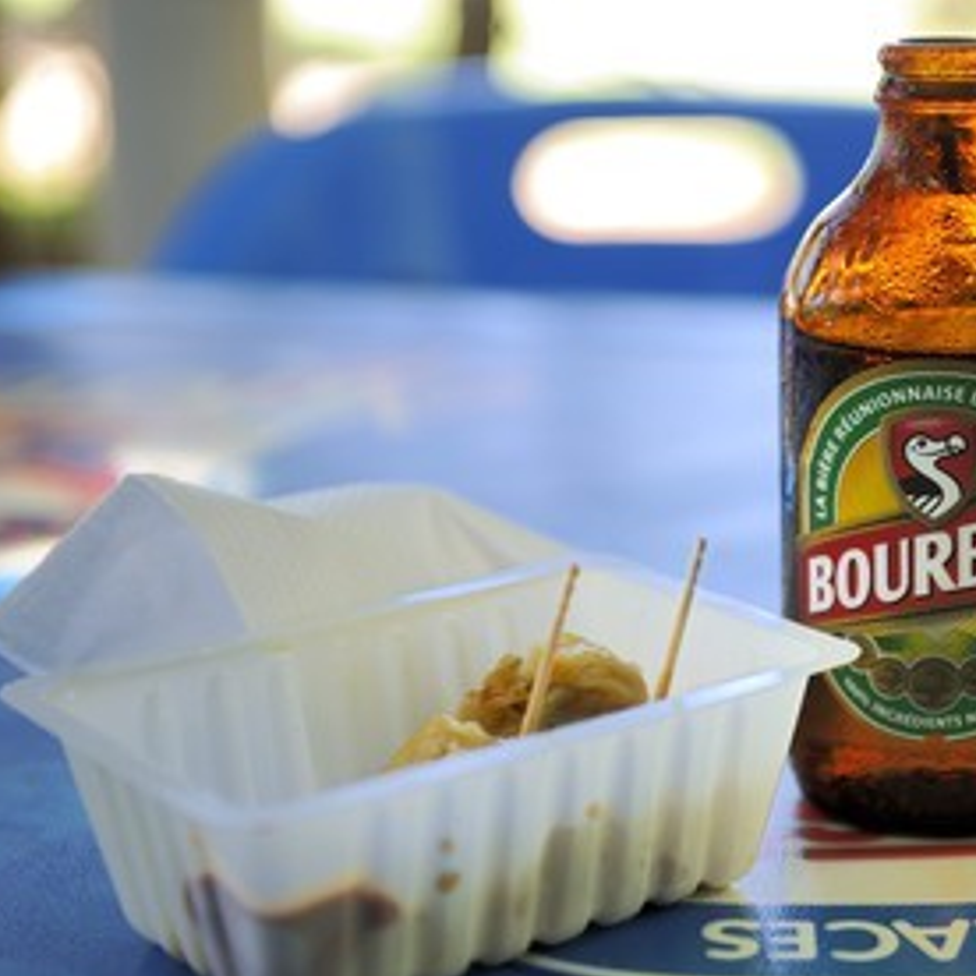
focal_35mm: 71
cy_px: 492
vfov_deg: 24.3
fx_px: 2265
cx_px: 647
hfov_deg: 24.2
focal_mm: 55
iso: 200
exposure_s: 1/100
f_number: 2.8
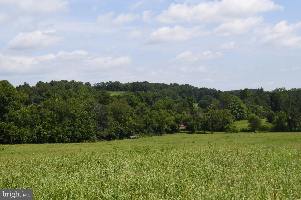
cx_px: 150
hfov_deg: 41.1
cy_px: 100
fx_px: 401
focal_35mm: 48
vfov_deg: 28.1
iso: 100
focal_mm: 24
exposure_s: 1/250
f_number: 8
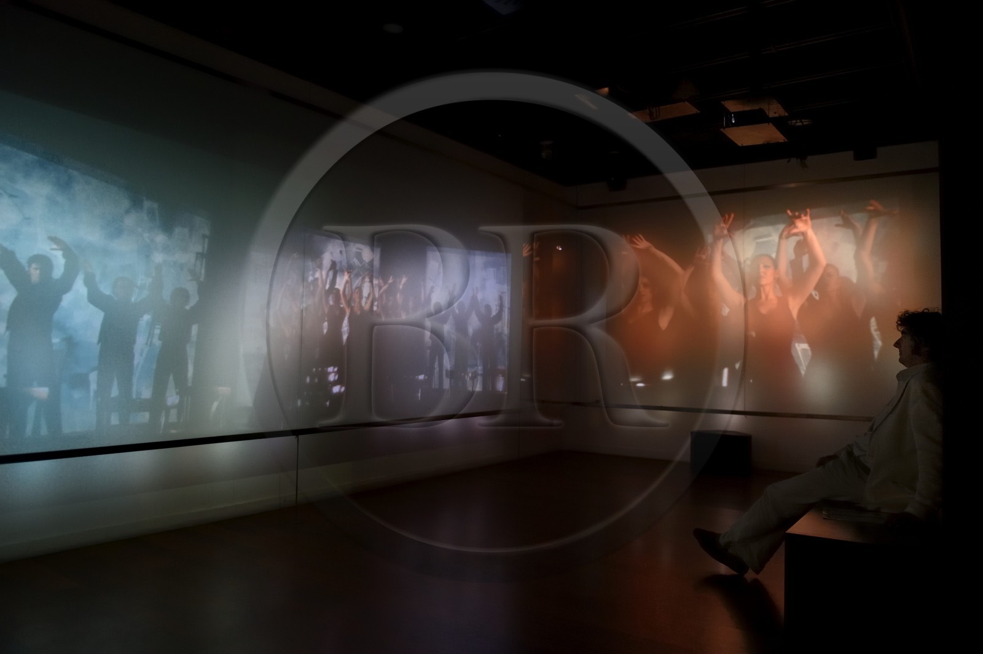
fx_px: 655
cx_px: 492
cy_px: 327
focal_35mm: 24
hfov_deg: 73.8
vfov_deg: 53.1
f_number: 2.8
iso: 1600
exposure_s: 1/13
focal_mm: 24
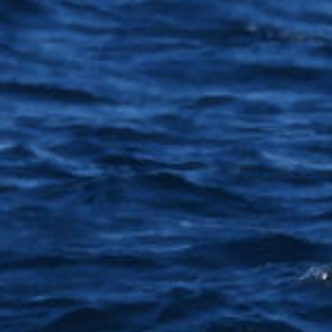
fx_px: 61004
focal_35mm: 5622
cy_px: 506
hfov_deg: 0.3
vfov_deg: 0.3
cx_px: 1416
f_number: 5
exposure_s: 1/500
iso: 100
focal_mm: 126
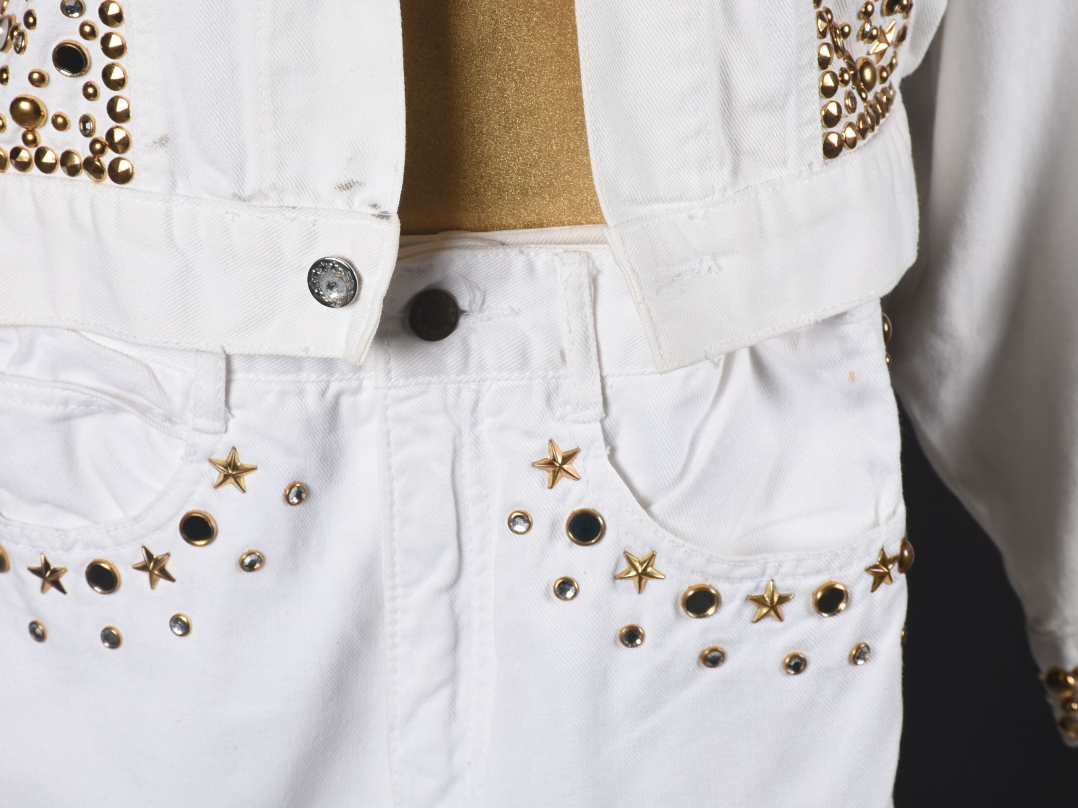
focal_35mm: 171
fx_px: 5311
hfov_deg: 11.6
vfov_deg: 8.7
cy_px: 404
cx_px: 516
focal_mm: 105
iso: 200
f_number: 14
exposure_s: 1/125
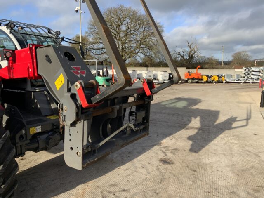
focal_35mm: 29
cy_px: 99
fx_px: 221
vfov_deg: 48.2
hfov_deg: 61.7
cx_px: 132
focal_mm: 3
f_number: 1.8
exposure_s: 1/1121
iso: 16
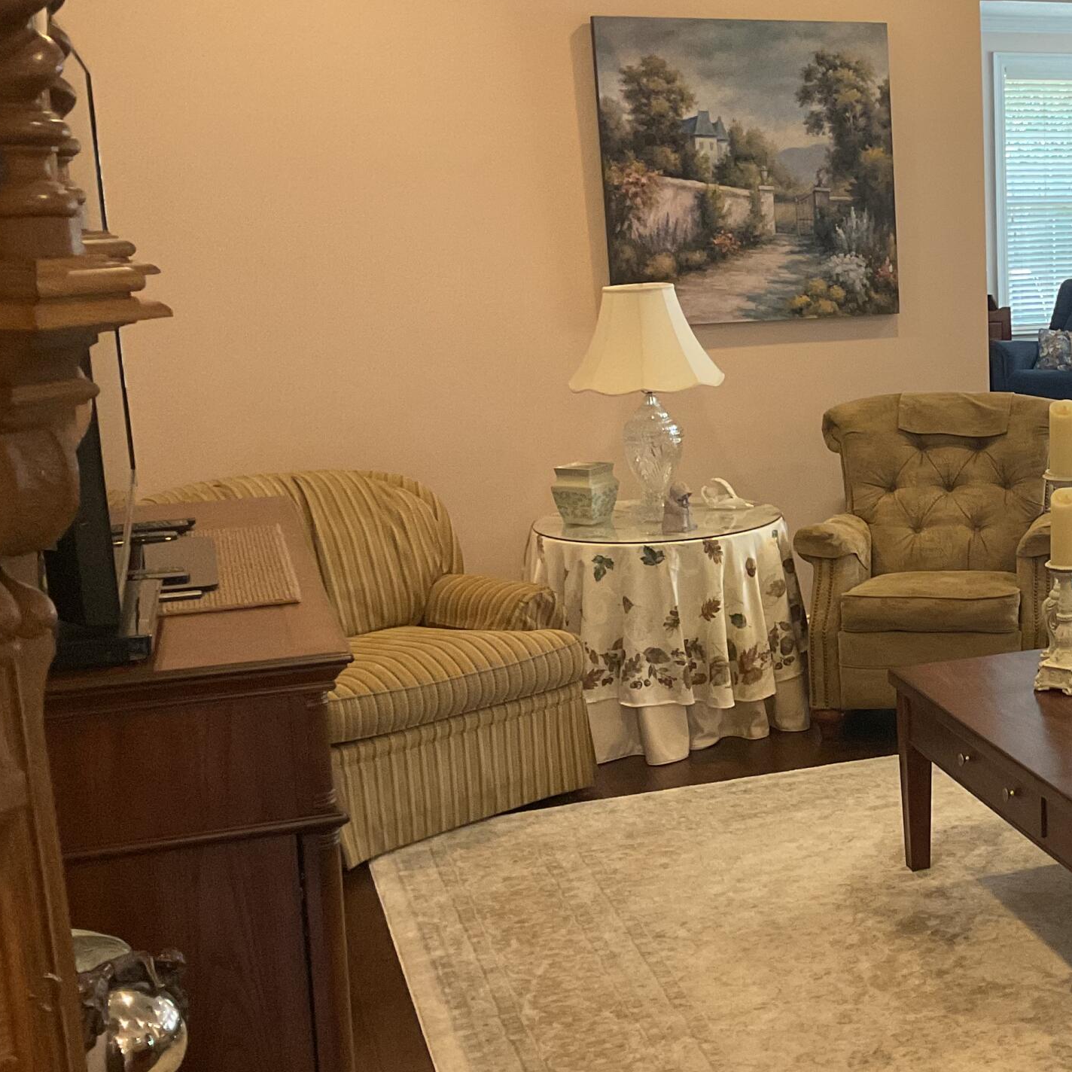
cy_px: 510
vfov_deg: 31.6
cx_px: 1095
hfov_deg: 29.4
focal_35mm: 54
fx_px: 1892
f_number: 1.8
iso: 125
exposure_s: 1/60
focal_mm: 3
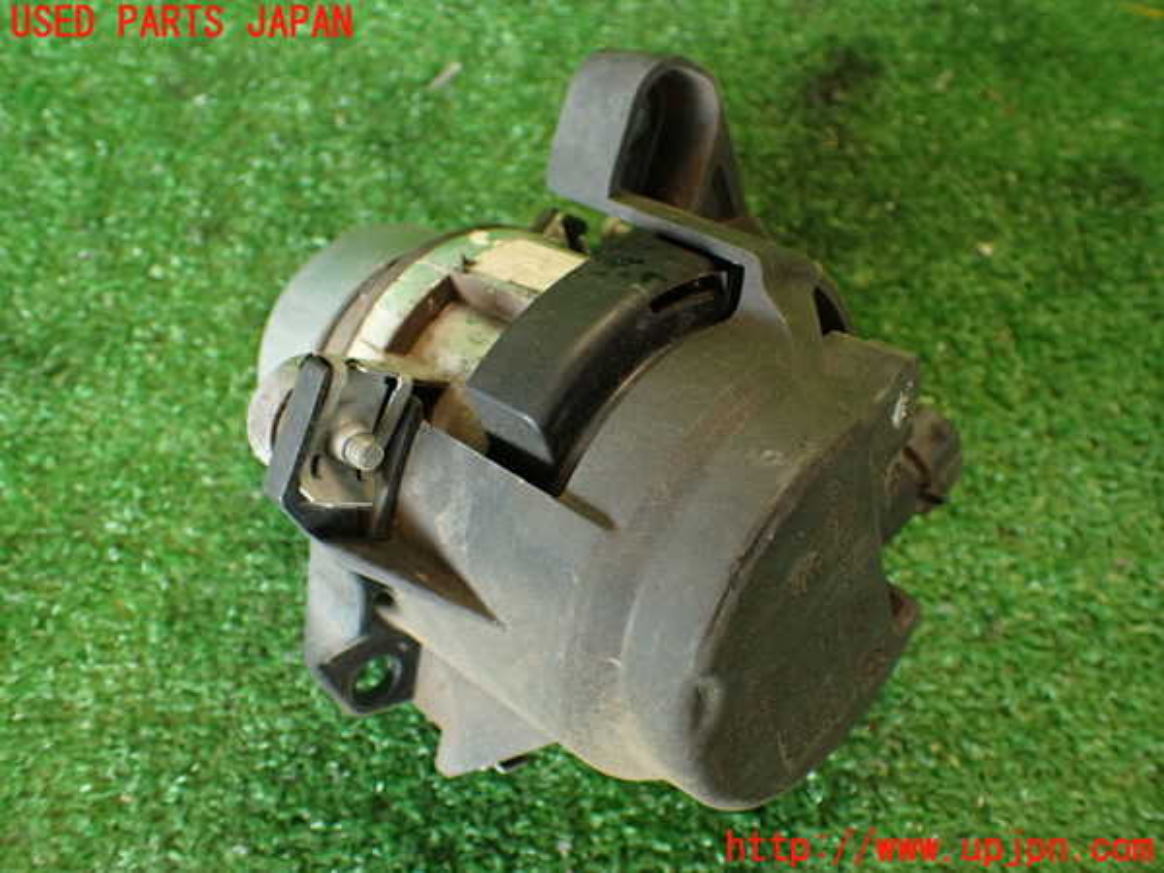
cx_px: 582
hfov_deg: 56.8
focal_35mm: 32
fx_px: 1076
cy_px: 436
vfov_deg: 44.2
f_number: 2.4
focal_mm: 5.79
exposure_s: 1/30
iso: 200
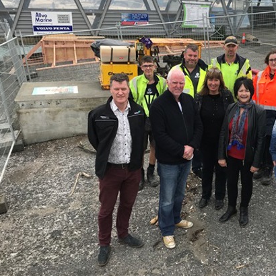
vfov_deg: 40.8
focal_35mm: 41
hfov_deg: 39.8
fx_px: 370
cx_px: 206
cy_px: 114
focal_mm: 3.99
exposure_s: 1/1100
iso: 20
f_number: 1.8
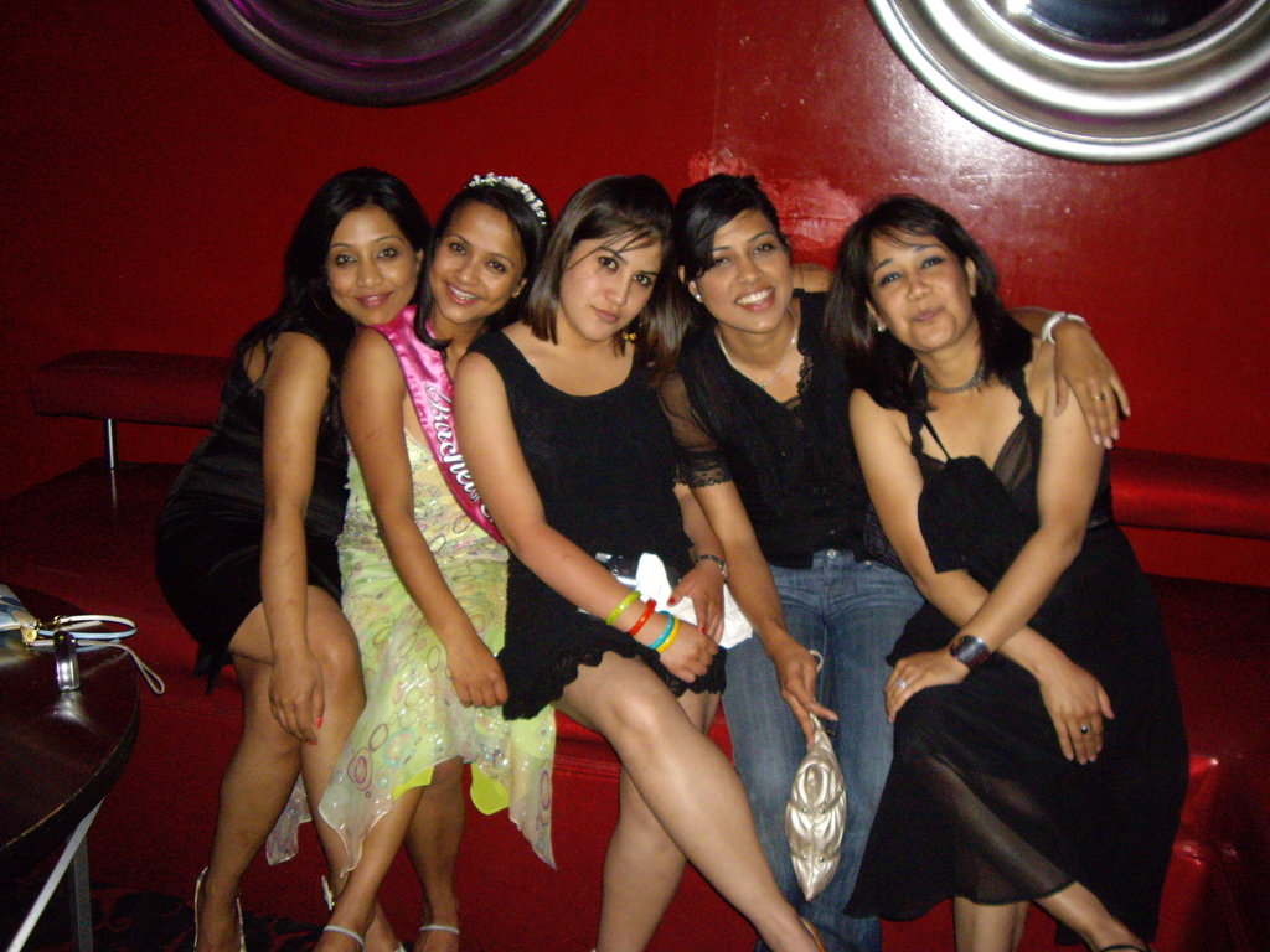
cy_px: 476
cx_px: 635
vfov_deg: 37.7
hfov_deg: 49.0
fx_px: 1394
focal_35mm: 38
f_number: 2.7
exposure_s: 1/40
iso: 400
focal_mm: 6.2
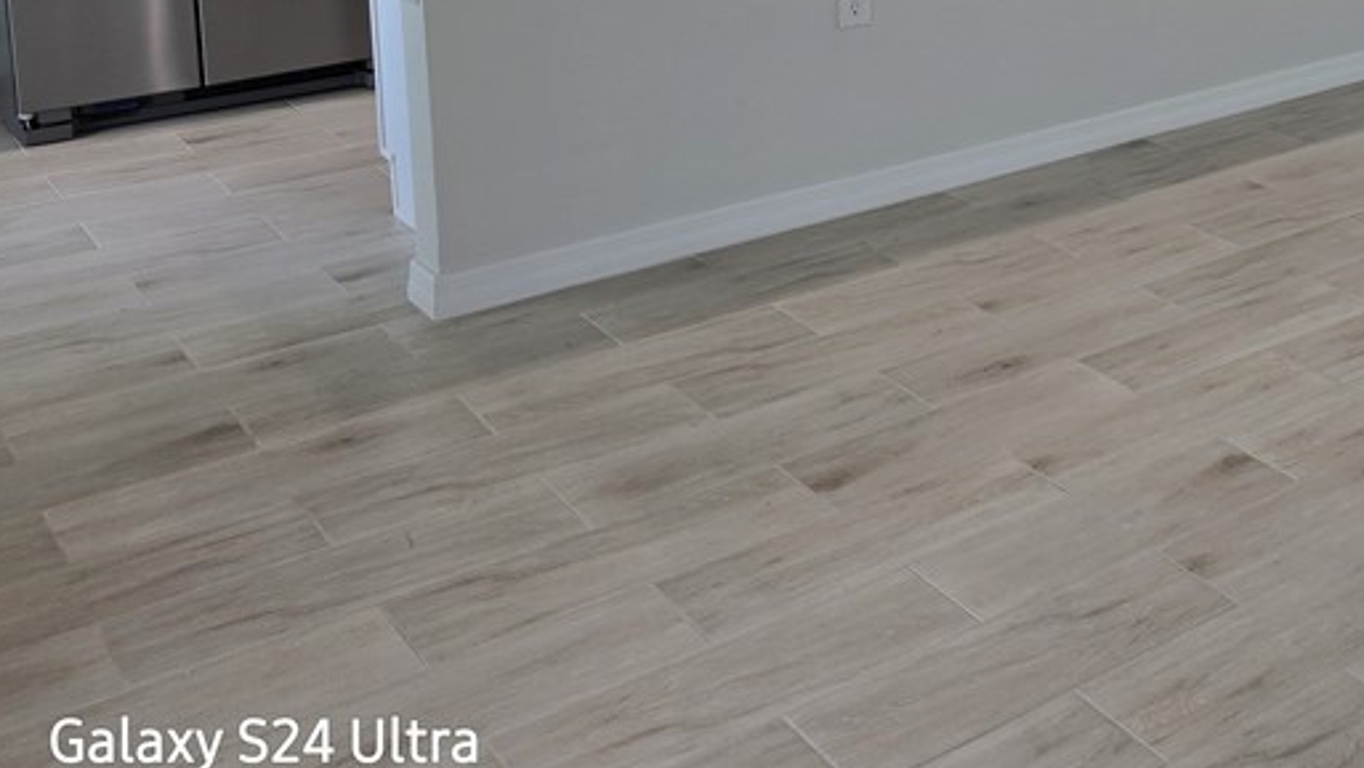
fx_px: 1809
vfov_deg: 22.4
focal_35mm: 50
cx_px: 1282
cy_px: -117
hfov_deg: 37.9
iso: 32
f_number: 1.7
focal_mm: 6.3
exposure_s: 1/120
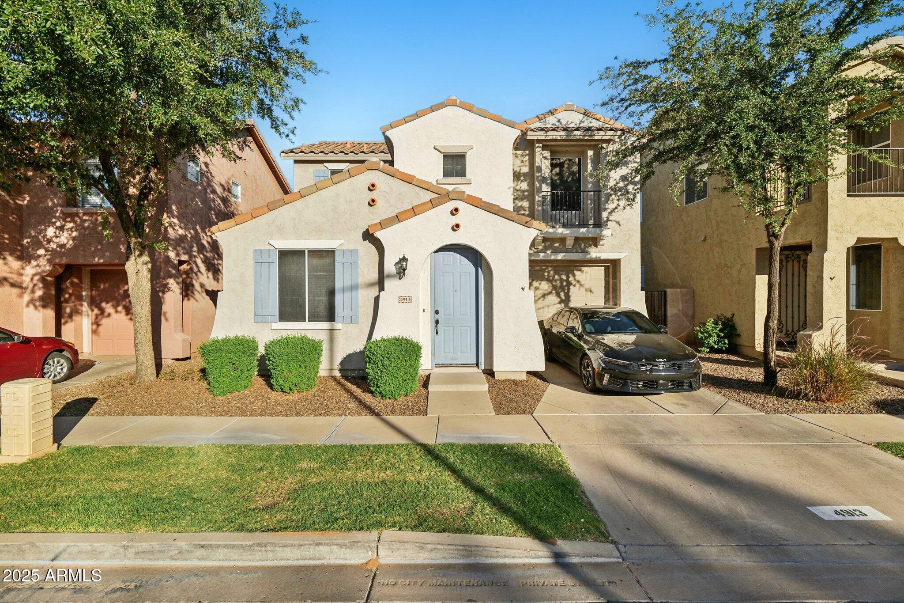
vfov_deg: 73.7
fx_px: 402
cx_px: 452
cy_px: 302
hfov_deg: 96.7
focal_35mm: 16
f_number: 8
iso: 400
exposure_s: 1/1600
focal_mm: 16
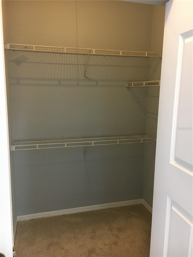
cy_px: 128
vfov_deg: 61.7
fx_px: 216
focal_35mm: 29
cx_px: 96
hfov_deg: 48.2
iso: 125
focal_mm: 4.15
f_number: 2.2
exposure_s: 1/30
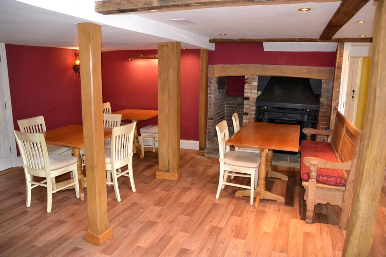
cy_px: 128
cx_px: 193
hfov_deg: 67.4
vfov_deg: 47.9
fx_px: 290
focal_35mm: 27
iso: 3200
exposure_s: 1/60
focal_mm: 18
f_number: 3.5
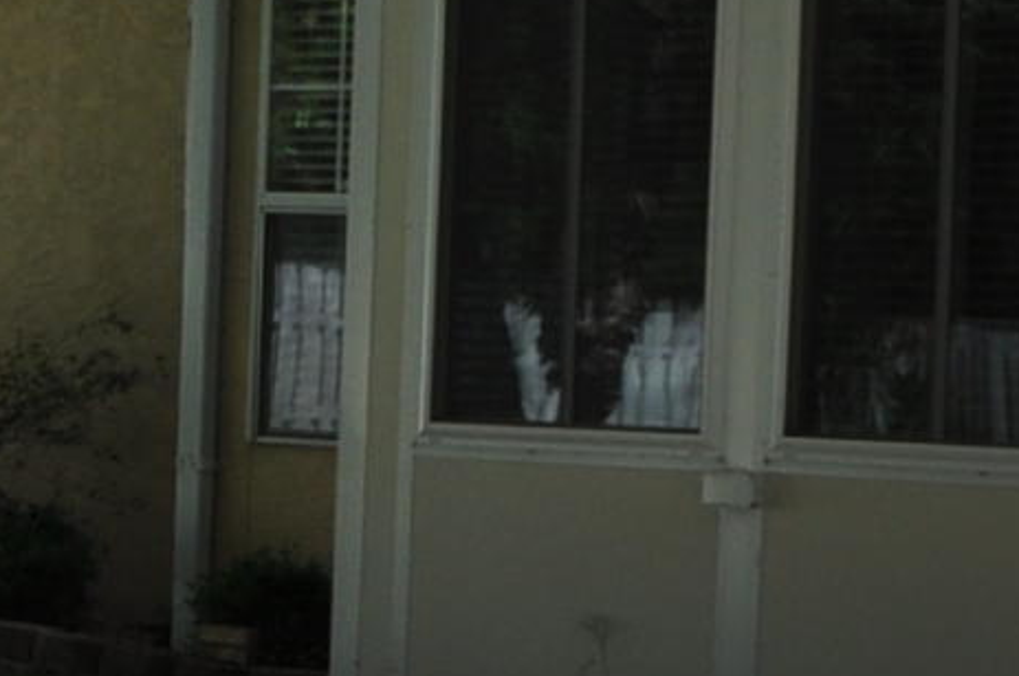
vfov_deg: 7.8
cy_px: 559
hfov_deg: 11.0
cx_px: -808
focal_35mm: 175
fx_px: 4945
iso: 200
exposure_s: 1/320
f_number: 9
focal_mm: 18
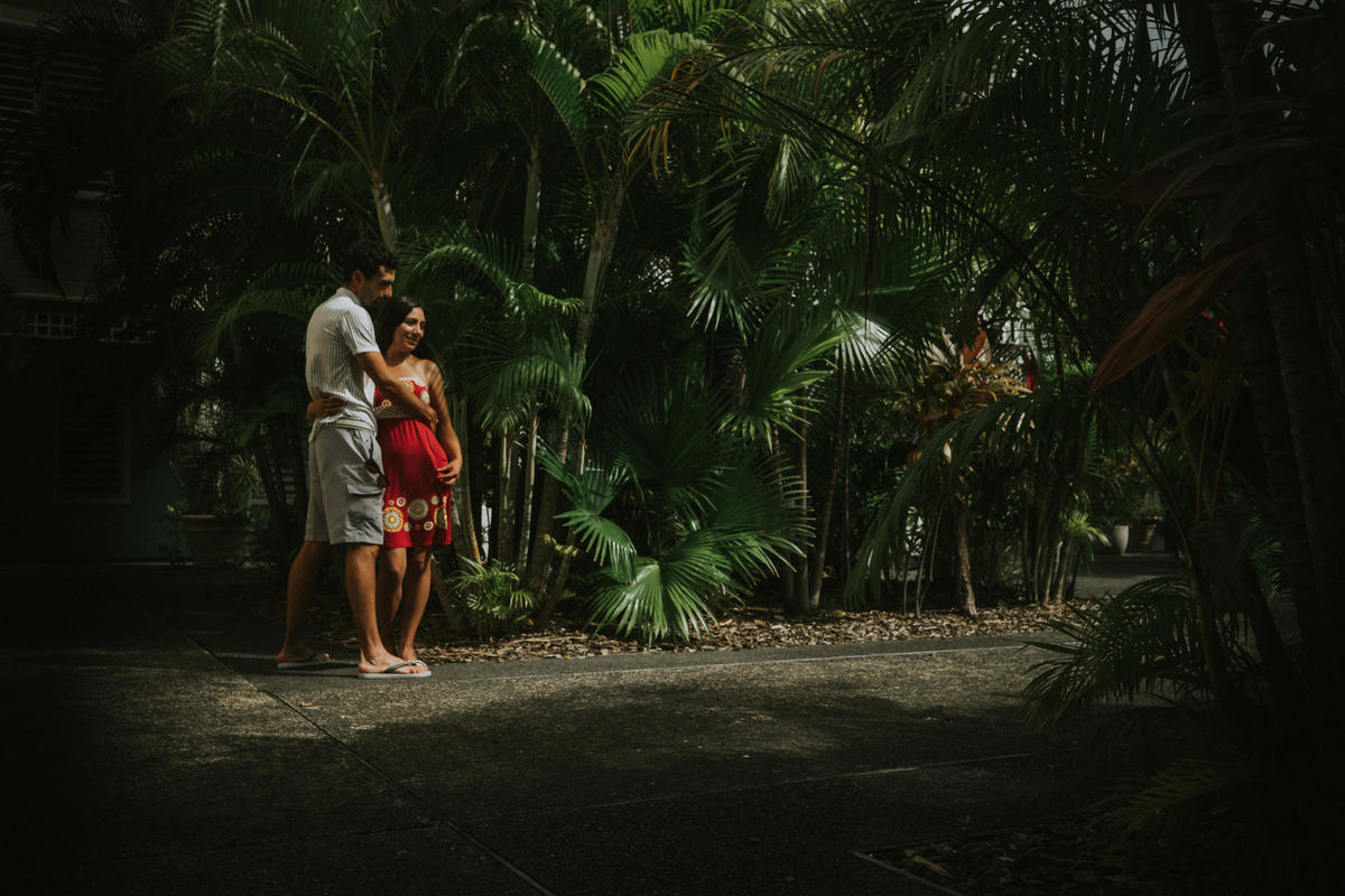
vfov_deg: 37.9
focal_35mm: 35
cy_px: 448
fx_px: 1308
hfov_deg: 54.4
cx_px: 672
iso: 250
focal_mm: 23
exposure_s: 1/1000
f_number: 7.1
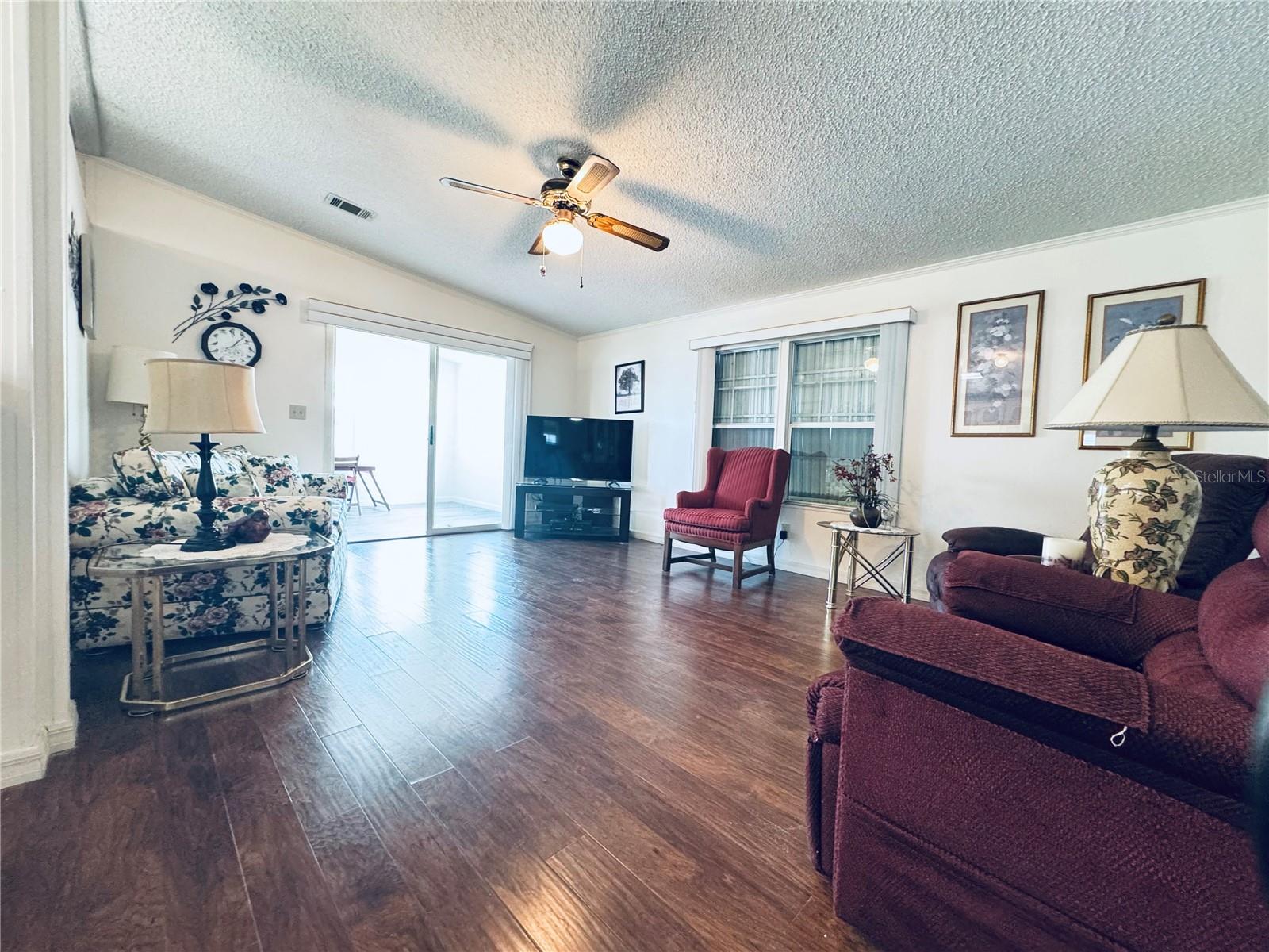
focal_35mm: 14
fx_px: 513
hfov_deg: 102.1
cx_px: 634
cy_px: 476
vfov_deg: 85.7
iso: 500
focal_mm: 2.22
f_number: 2.2
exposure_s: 1/60
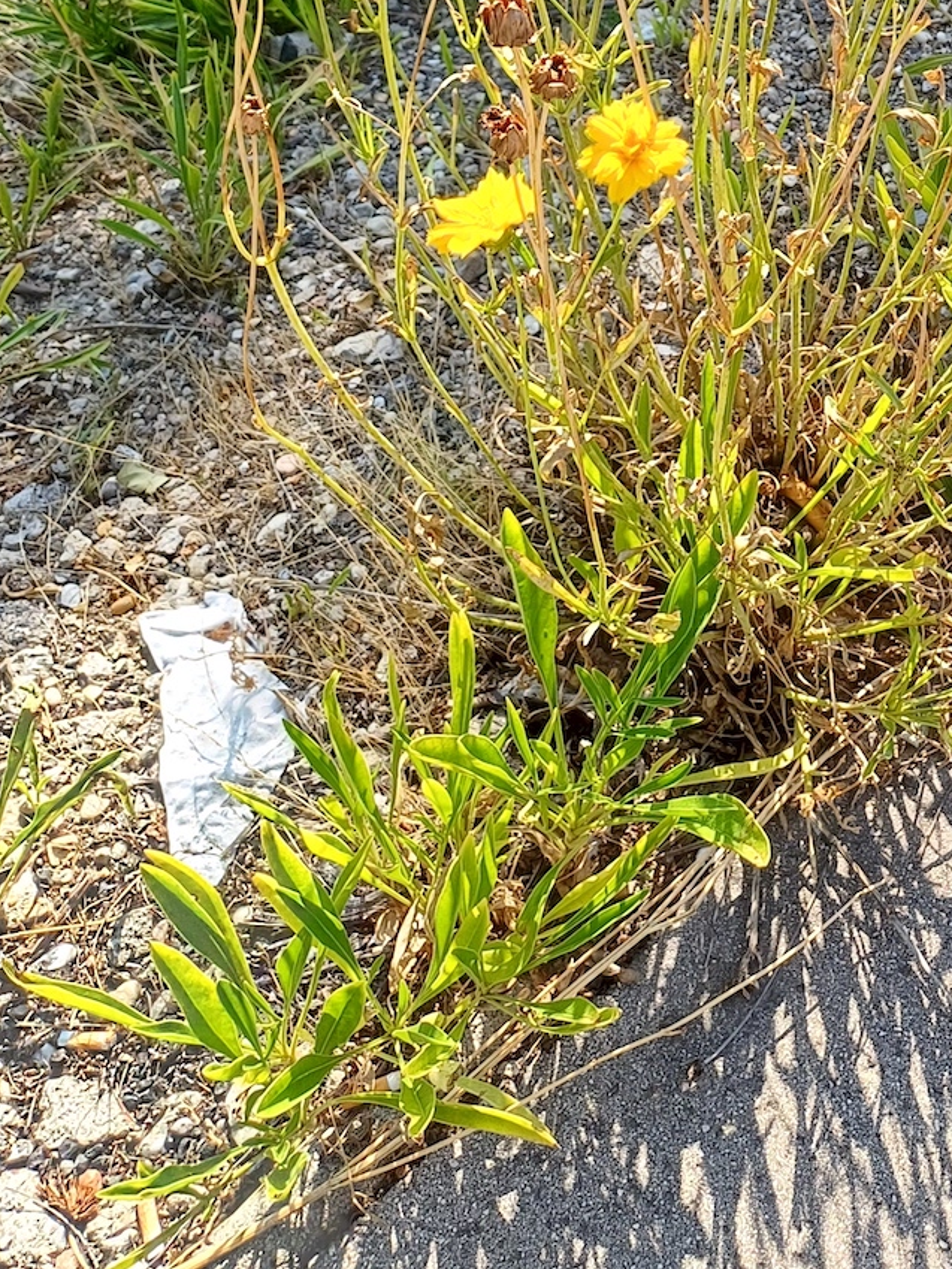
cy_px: 88
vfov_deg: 33.9
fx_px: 1943
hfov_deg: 26.3
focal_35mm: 53
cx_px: 912
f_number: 1.8
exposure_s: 1/346
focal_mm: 4.65
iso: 50
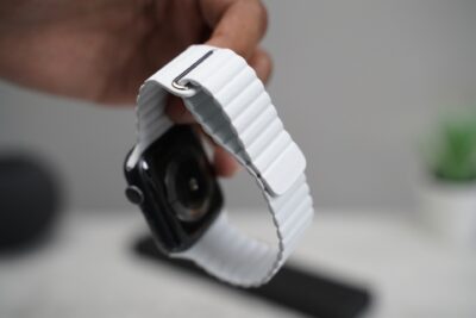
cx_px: 238
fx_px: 727
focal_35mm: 55
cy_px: 159
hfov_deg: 36.2
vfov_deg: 24.6
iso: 3200
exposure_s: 1/160
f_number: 4.5
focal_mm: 55
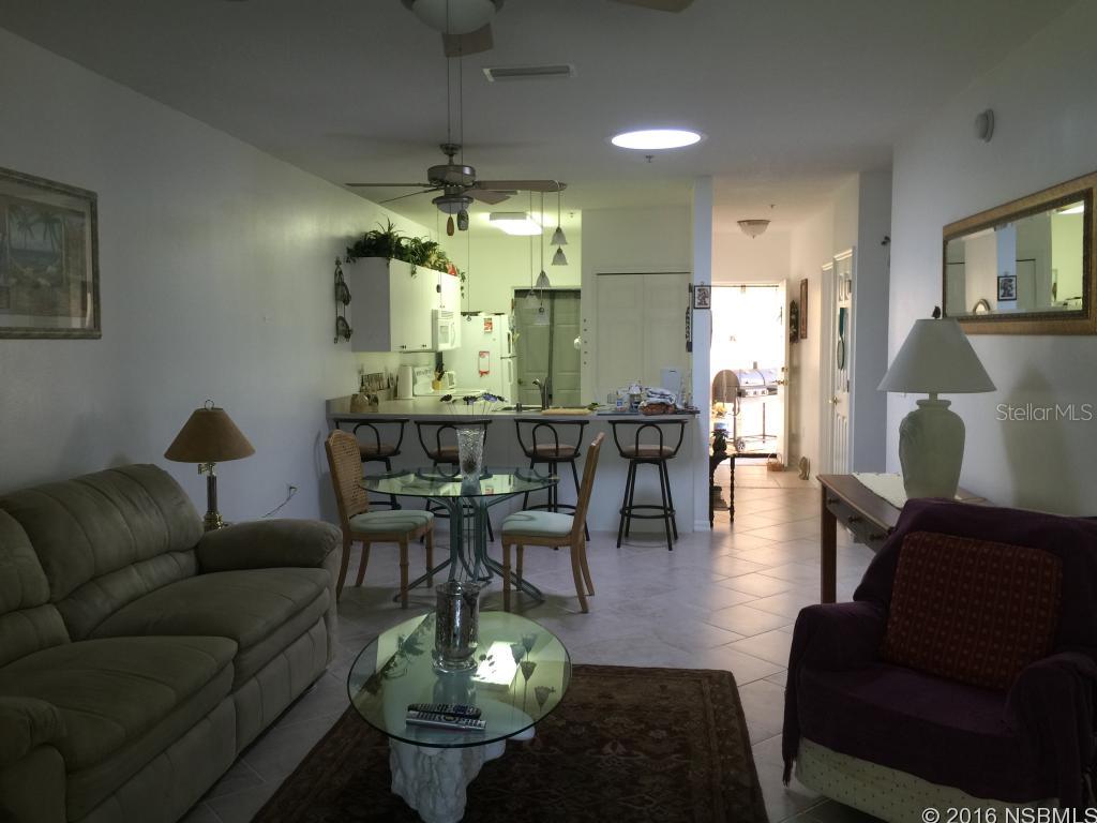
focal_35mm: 29
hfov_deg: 61.7
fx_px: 919
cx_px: 548
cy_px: 412
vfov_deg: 48.2
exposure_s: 1/15
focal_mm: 4.15
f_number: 2.2
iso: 32
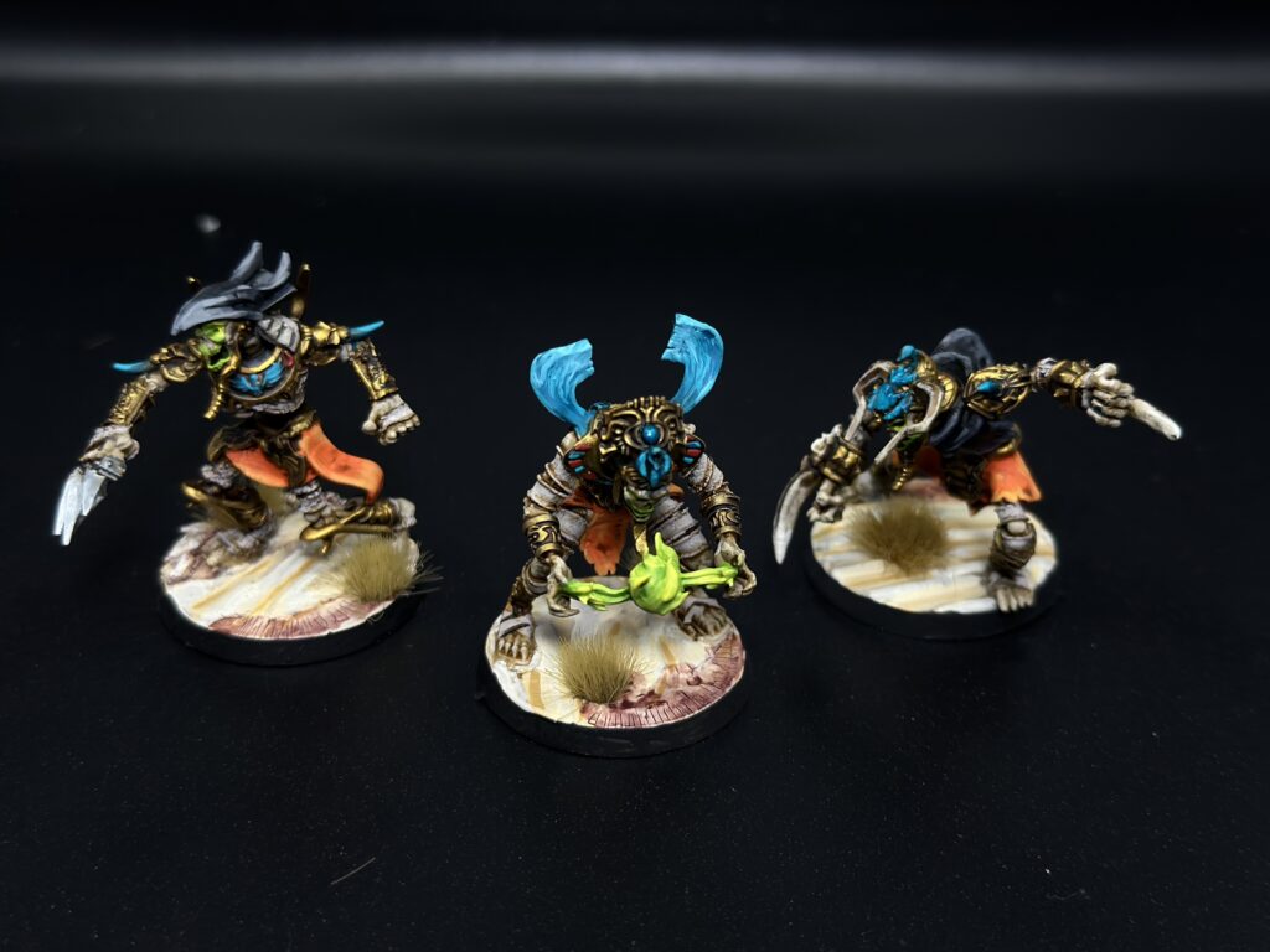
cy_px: 476
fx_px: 1761
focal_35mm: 48
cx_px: 635
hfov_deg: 39.7
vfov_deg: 30.3
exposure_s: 1/369
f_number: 1.78
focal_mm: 6.86
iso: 80
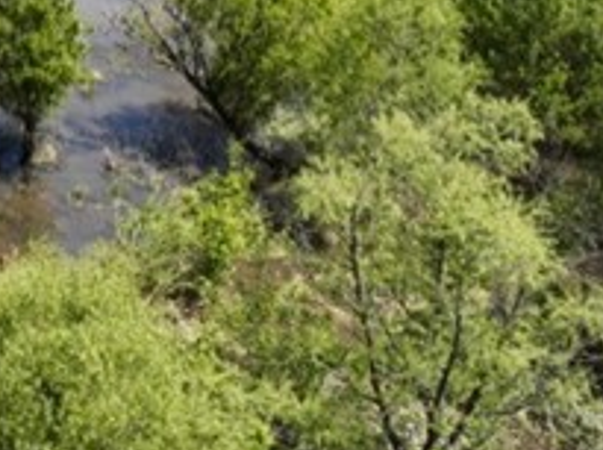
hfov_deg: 13.9
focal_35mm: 120
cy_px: -249
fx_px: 2087
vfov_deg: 11.7
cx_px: -612
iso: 100
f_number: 2.8
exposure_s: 1/200
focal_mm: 12.29
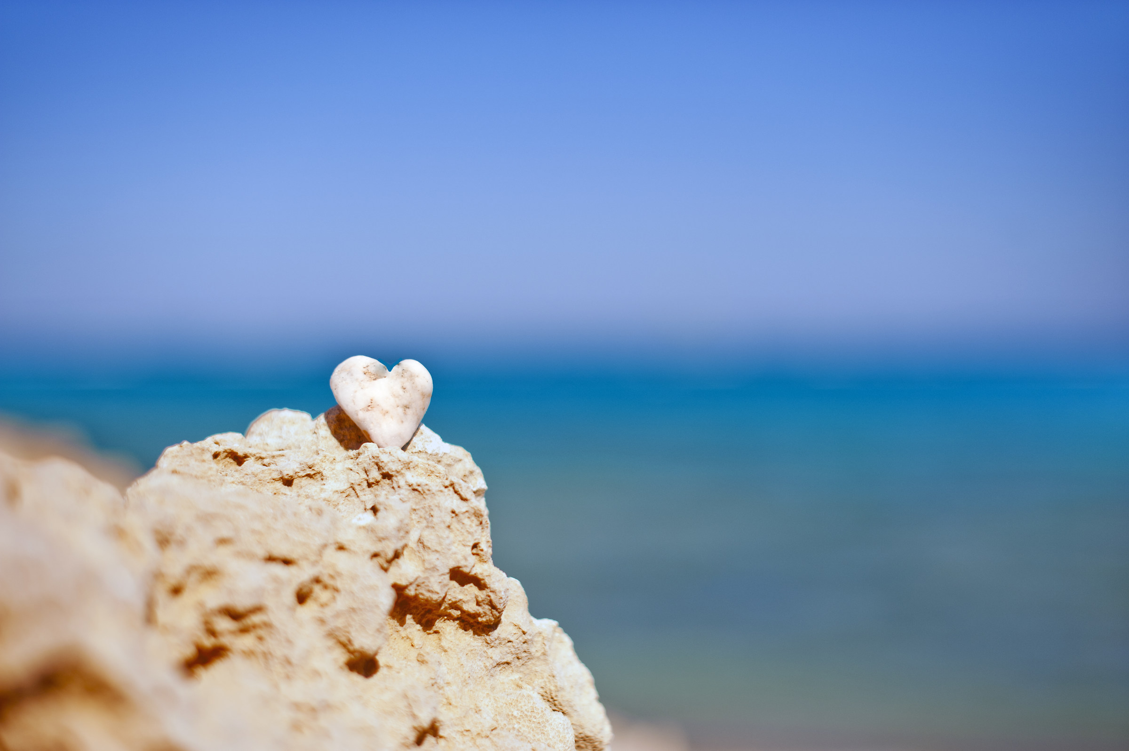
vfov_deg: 26.9
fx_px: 1567
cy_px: 376
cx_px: 564
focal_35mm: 50
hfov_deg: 39.6
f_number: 2.2
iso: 200
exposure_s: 1/8000
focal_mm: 50
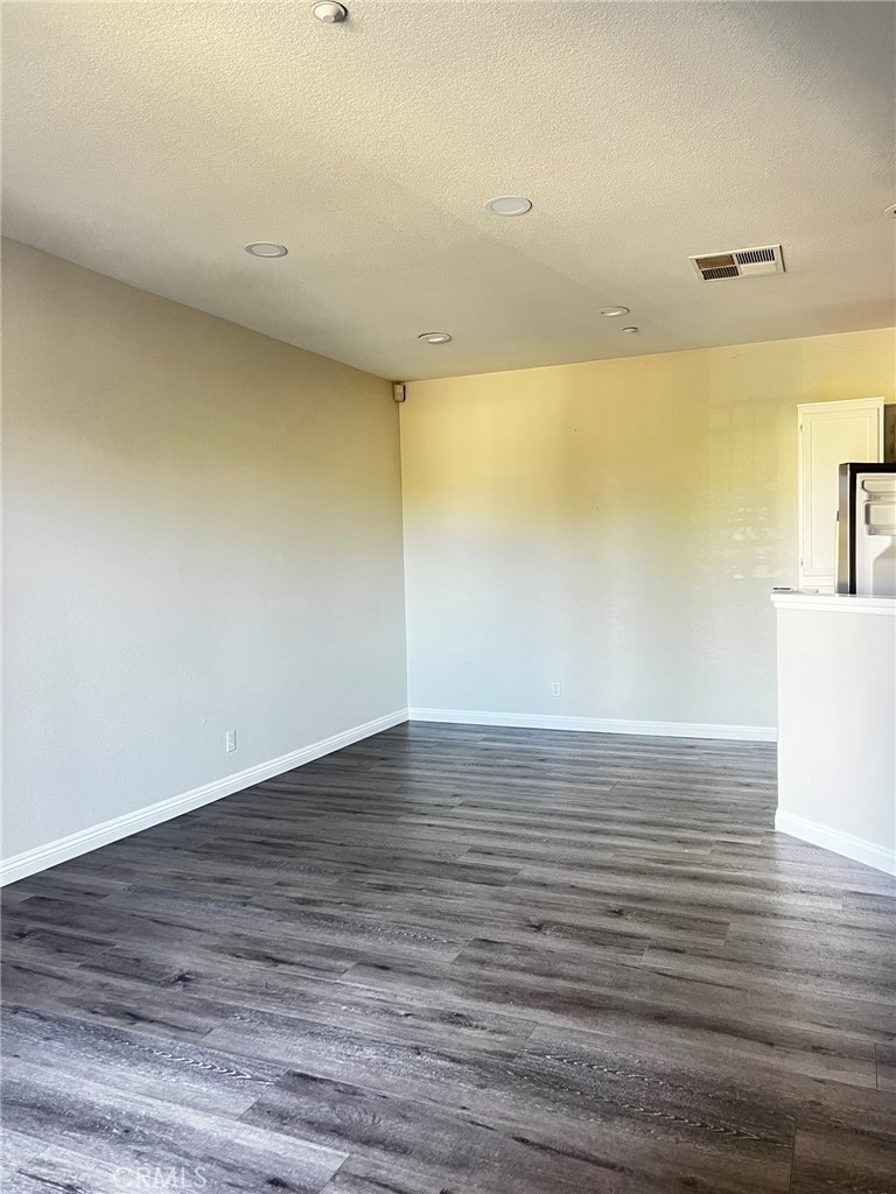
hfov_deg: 53.1
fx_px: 897
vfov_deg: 67.3
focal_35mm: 26
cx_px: 448
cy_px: 597
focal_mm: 5.7
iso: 320
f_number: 1.5
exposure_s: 1/60
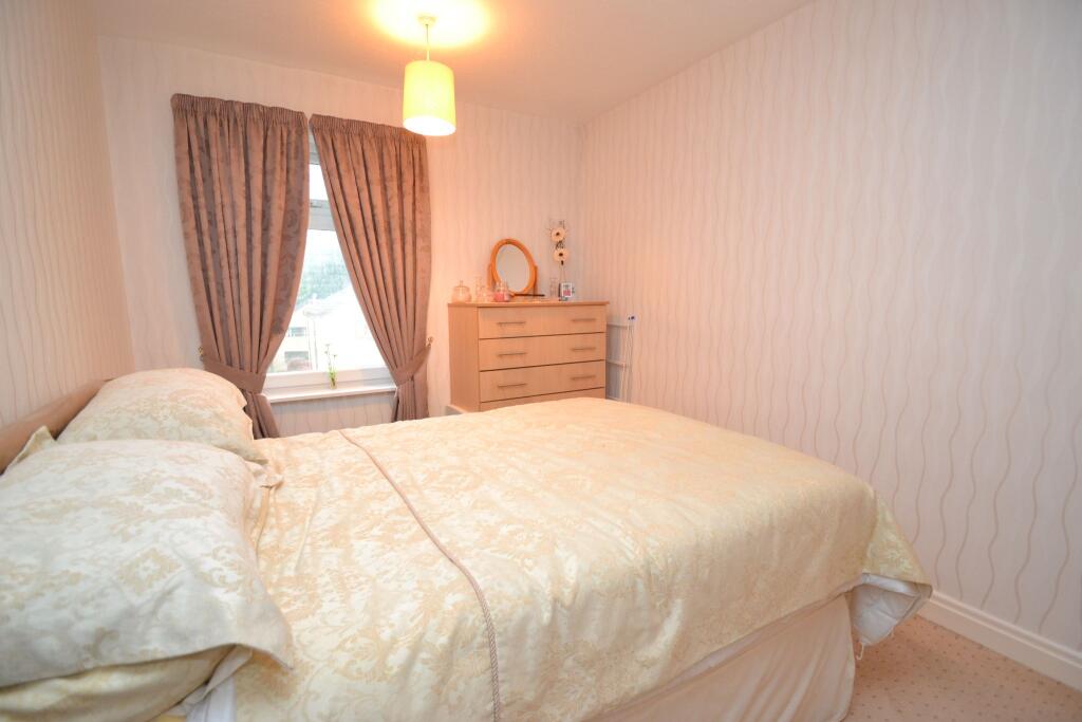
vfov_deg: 77.3
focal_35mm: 15
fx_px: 451
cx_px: 541
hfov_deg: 100.4
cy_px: 361
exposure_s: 1/60
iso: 1000
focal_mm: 10
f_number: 3.5
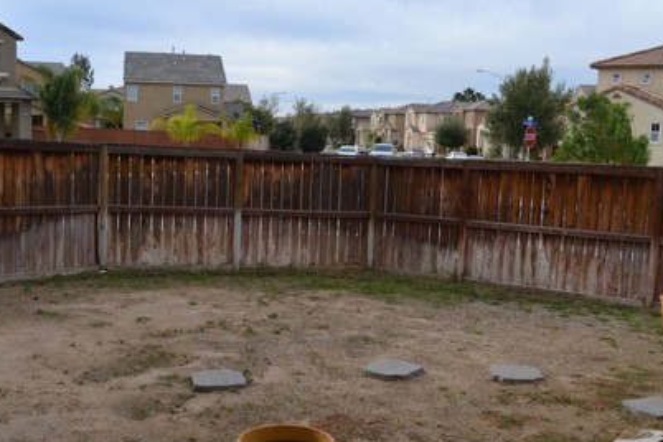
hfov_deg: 45.3
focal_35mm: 43
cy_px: 258
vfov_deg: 31.1
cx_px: 279
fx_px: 792
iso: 100
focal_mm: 18
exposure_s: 1/160
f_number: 6.3
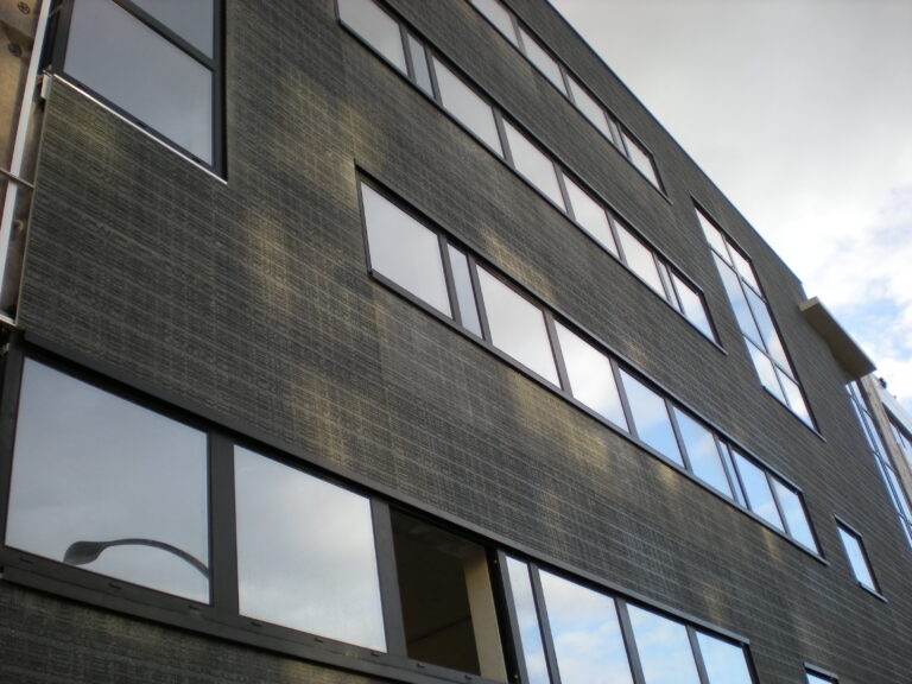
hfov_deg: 49.0
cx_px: 456
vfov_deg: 37.7
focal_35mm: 38
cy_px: 342
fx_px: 1001
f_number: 3.1
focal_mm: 6.3
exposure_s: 1/160
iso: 64
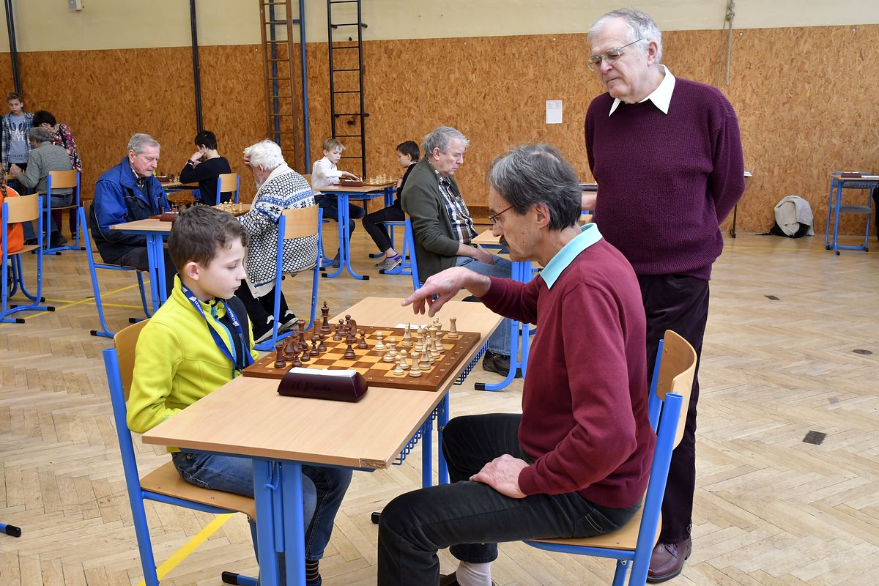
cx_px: 440
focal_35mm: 33
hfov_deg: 57.2
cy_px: 293
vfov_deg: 40.0
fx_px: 806
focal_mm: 22
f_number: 6.3
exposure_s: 1/160
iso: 1250
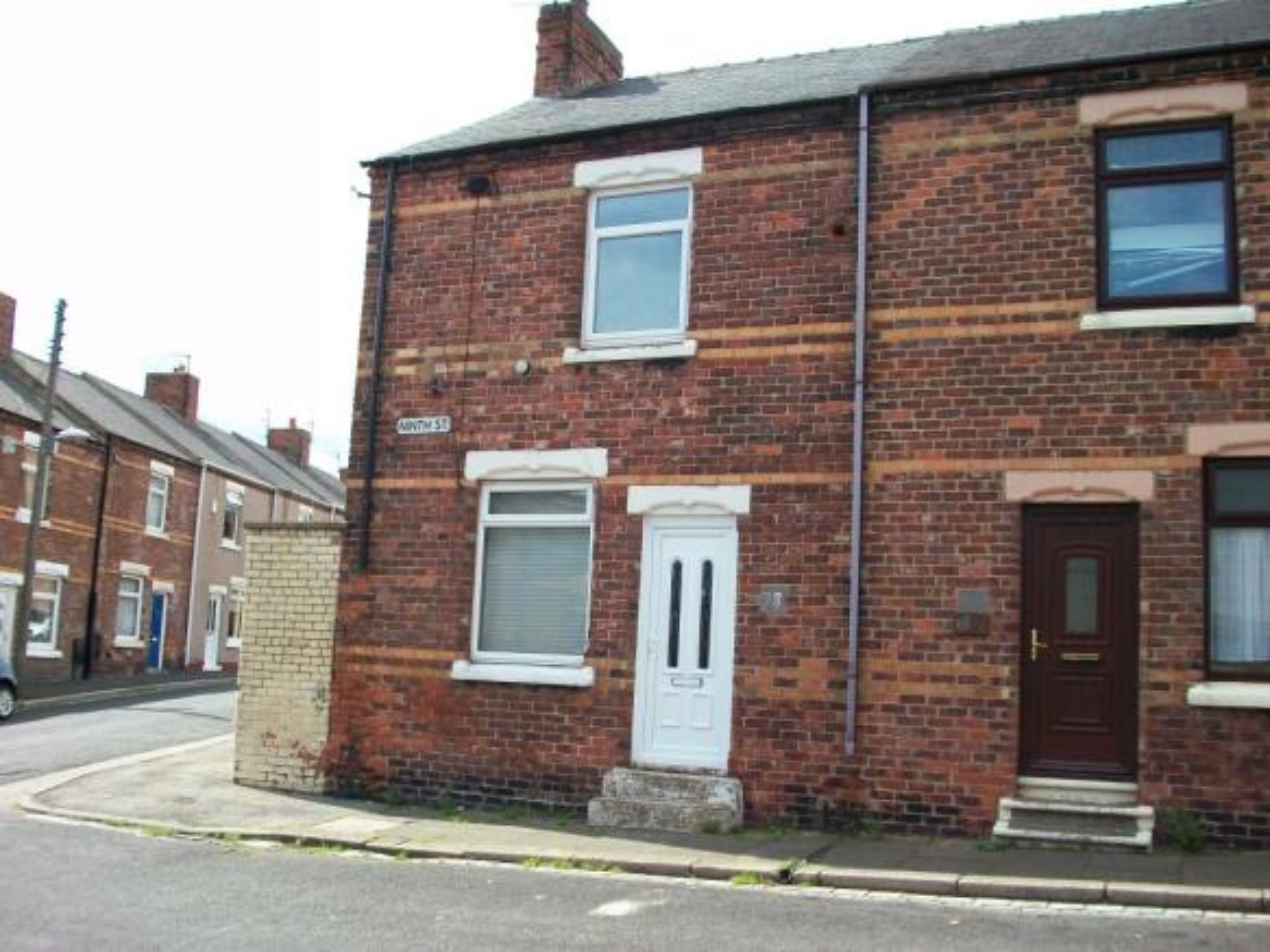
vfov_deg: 41.8
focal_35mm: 34
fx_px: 1247
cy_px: 476
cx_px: 635
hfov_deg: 54.0
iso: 80
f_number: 2.8
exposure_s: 1/800
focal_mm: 5.7
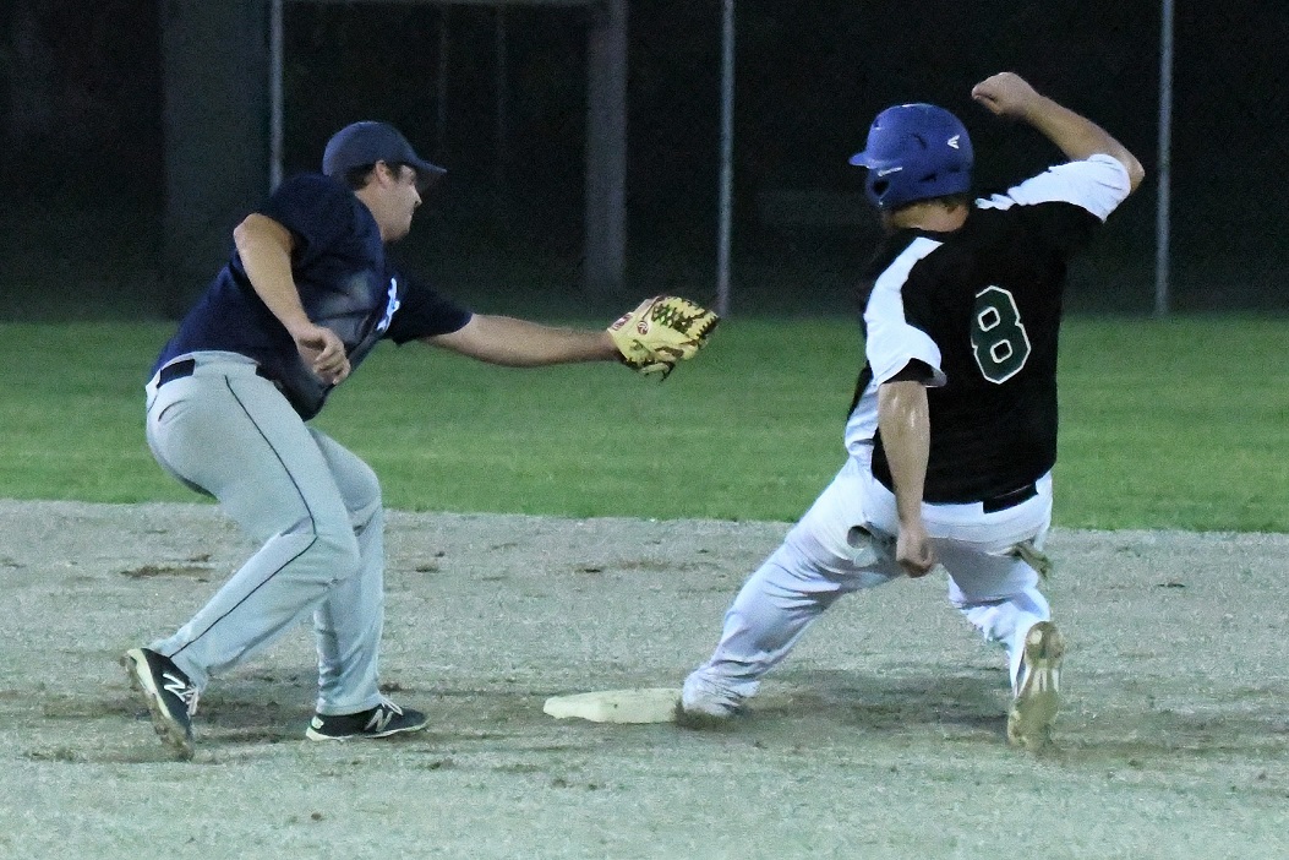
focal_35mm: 142
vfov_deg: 9.6
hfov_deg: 14.4
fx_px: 5102
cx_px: 644
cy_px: 430
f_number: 2.8
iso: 28800
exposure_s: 1/1000
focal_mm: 95
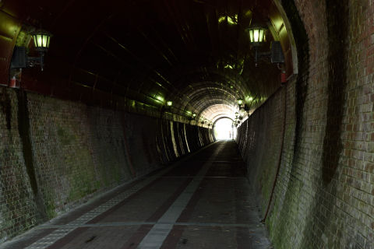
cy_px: 124
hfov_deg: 39.6
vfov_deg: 27.0
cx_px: 187
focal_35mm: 50
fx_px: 519
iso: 800
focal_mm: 50
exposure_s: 1/15
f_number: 11
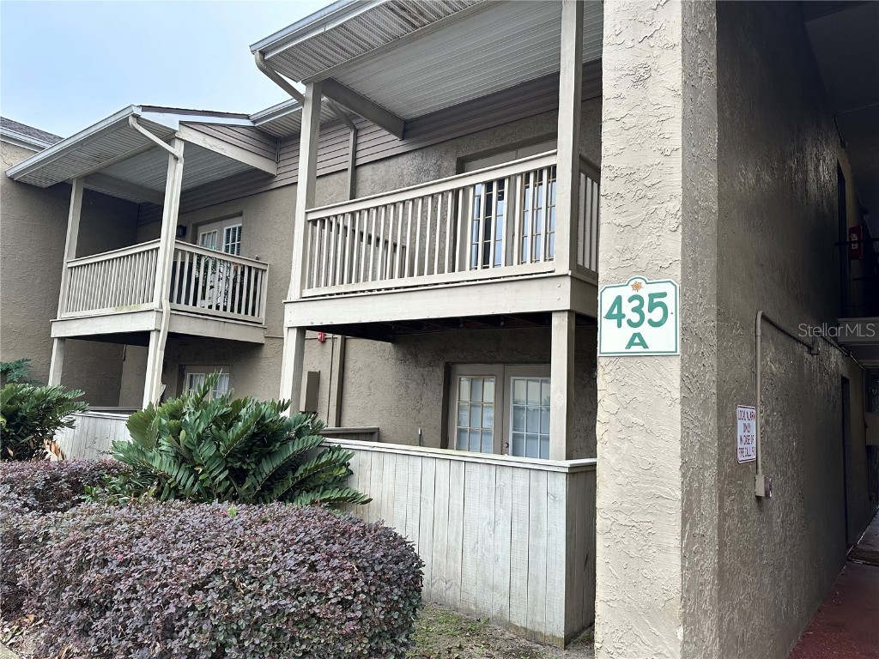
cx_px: 440
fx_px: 609
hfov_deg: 71.6
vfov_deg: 56.8
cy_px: 330
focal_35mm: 24
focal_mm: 6.86
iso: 100
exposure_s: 1/120
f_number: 1.78
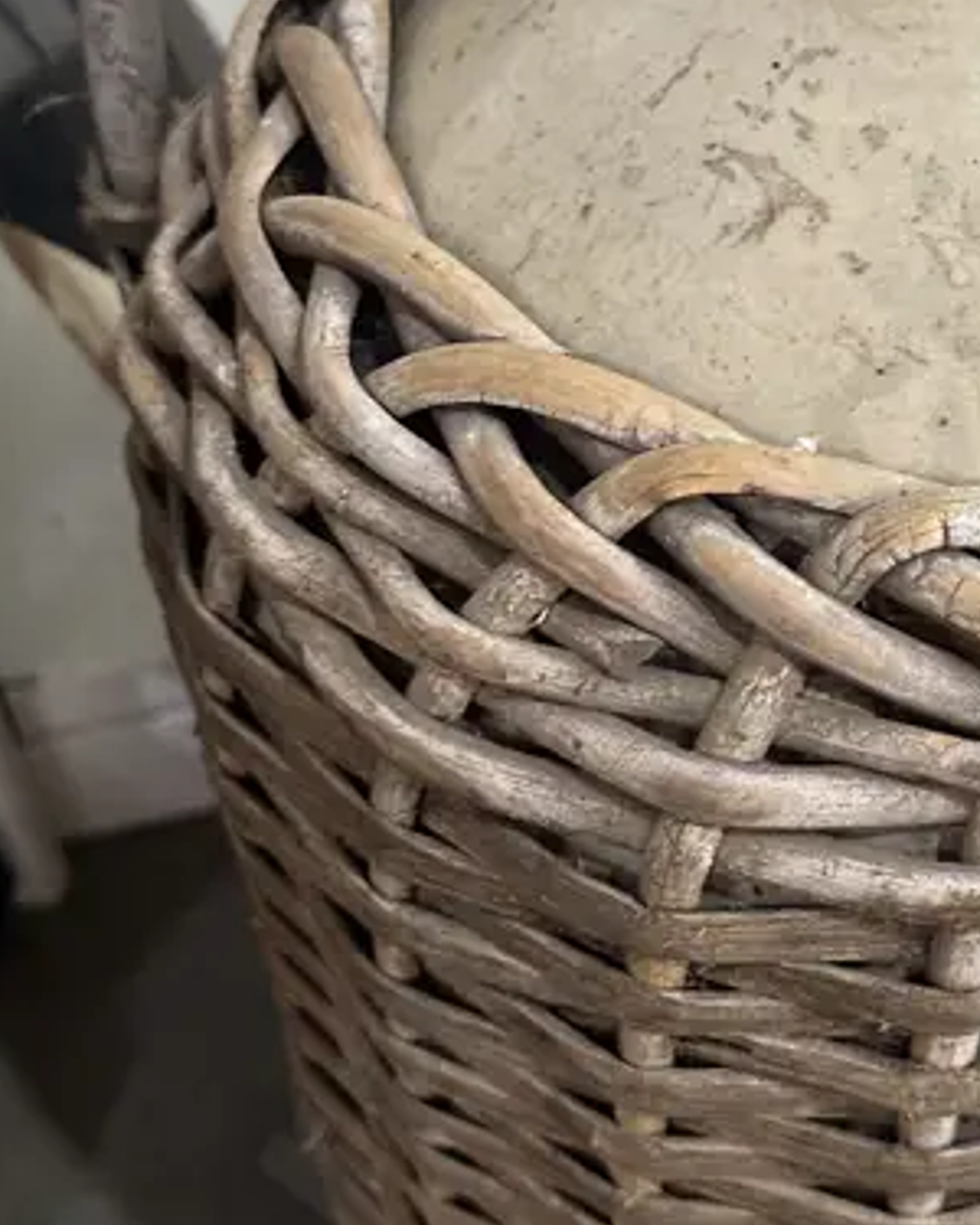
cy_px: 510
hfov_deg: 23.4
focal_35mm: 64
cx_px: 833
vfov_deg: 29.5
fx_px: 2320
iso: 200
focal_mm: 6.86
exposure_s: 1/50
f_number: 1.78
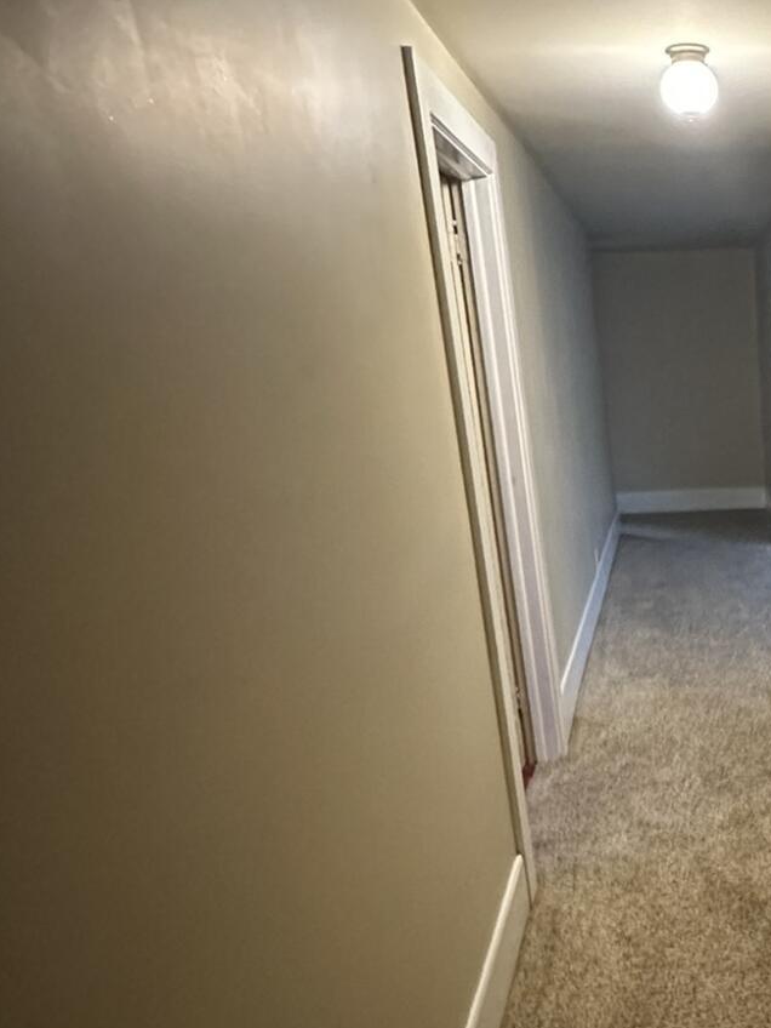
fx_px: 980
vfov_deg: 54.8
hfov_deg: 37.0
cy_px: 629
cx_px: 823
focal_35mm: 33
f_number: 2.2
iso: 1250
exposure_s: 1/60
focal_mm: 2.22
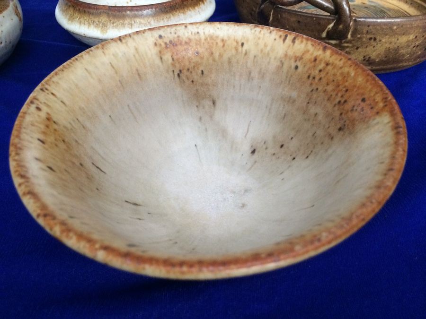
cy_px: 160
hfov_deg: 60.0
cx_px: 213
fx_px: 369
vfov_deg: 46.8
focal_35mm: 30
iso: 250
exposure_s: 1/30
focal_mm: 4.12
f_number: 2.2
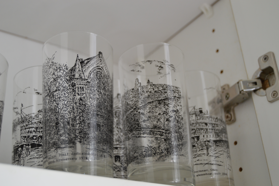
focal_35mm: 57
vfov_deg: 23.7
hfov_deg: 35.1
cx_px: 140
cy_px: 93
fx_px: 441
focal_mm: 38
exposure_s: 1/60
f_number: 4.8
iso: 500
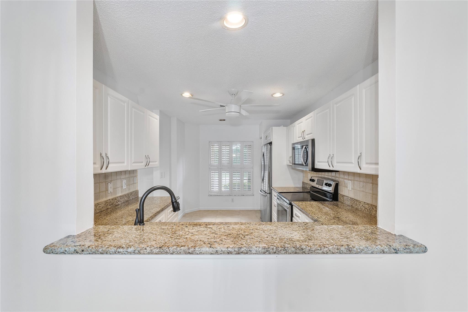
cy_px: 156
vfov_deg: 77.3
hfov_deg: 100.4
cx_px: 234
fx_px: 195
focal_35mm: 15
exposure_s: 1/4
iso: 160
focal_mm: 10
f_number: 11
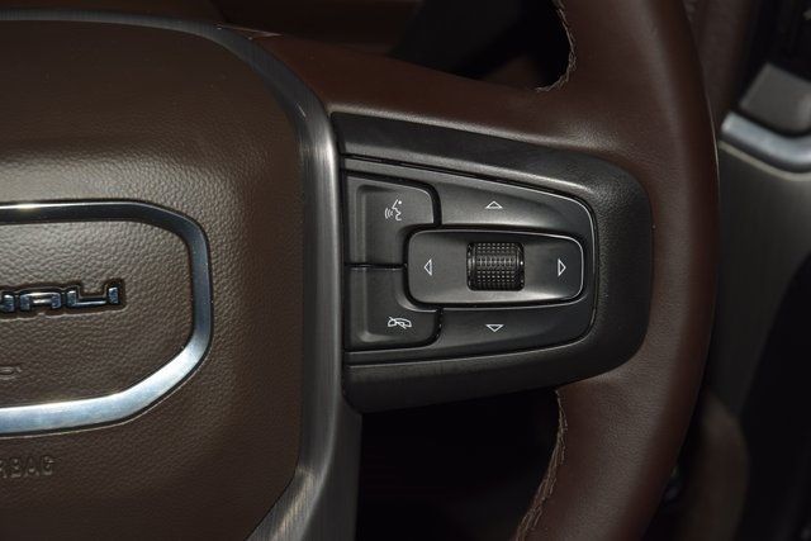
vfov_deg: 13.0
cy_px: 270
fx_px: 2366
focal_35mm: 105
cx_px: 406
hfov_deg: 19.5
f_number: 8
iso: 100
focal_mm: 70
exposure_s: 1/125
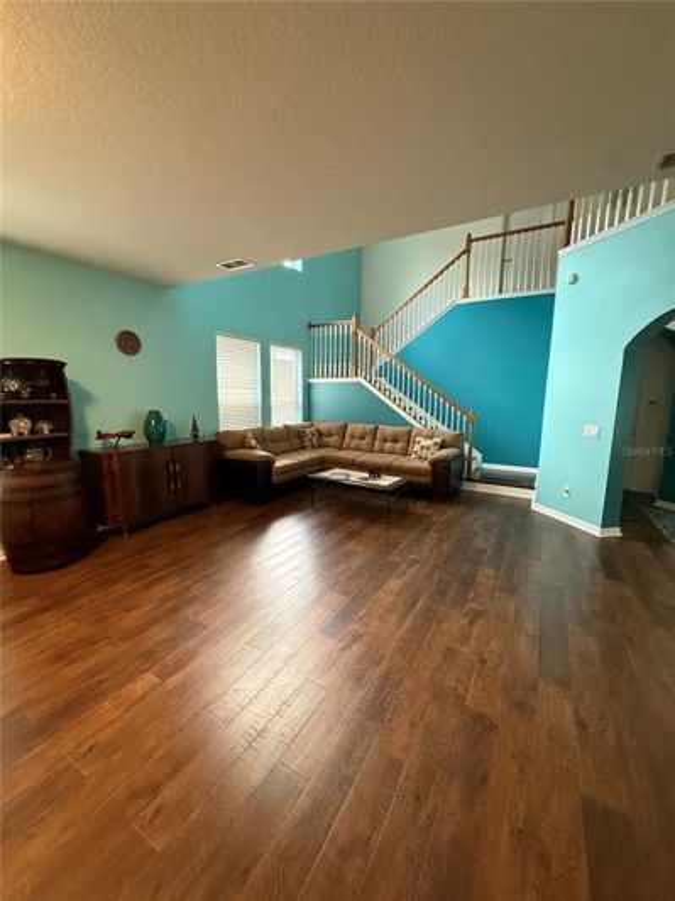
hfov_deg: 85.7
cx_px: 338
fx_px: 364
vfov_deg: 102.1
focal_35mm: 14
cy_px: 450
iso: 800
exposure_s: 1/60
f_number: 2.2
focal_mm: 2.22
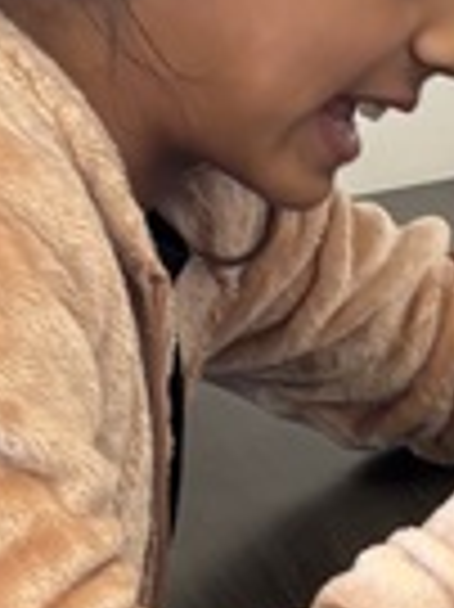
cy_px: 450
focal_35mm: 197
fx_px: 3450
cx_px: 863
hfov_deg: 7.3
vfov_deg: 10.0
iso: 125
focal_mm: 5.96
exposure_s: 1/60
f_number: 1.6
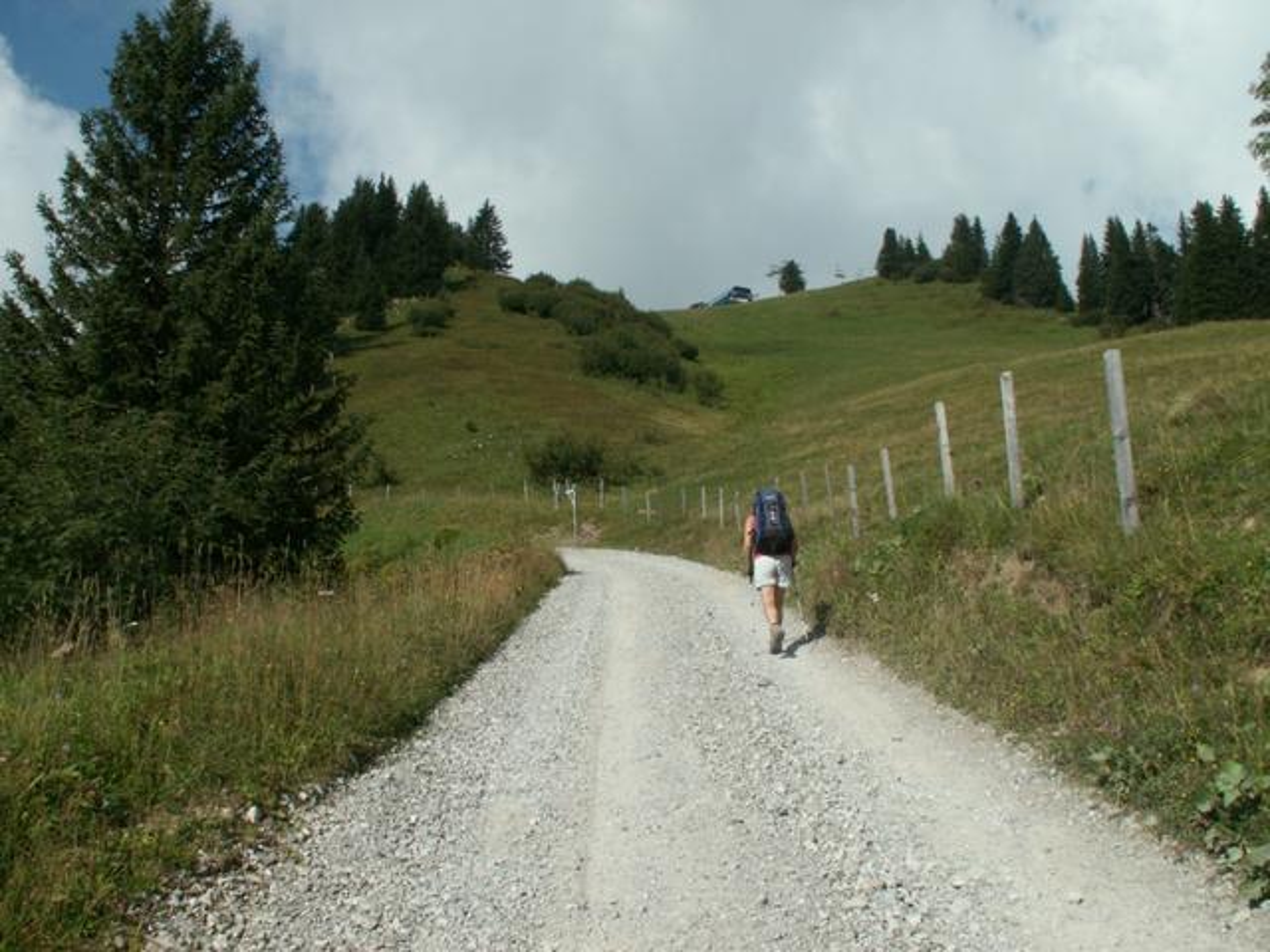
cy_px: 476
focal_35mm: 35
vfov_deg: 40.7
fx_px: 1284
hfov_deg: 52.6
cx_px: 635
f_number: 8
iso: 50
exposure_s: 1/200
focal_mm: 5.86
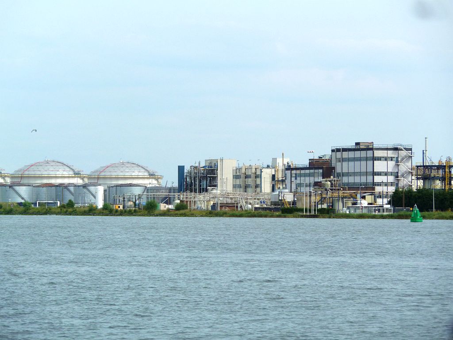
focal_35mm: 210
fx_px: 2748
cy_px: 170
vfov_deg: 7.1
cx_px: 226
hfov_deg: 9.4
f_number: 5.6
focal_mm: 34.4
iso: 80
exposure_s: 1/400
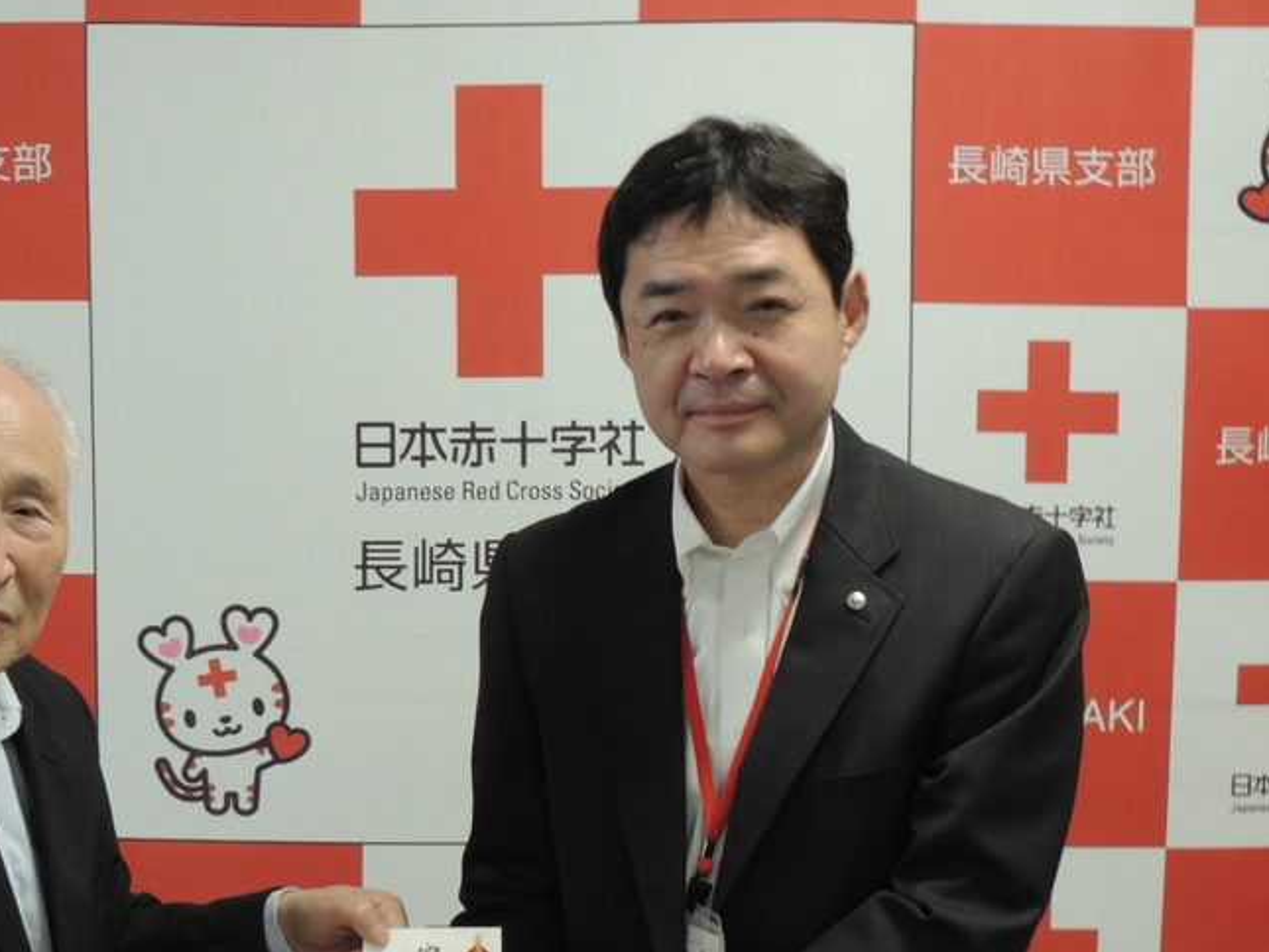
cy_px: 588
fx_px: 2640
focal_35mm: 72
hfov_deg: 26.9
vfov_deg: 20.4
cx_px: 484
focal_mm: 7.6
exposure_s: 1/50
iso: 220
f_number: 3.4
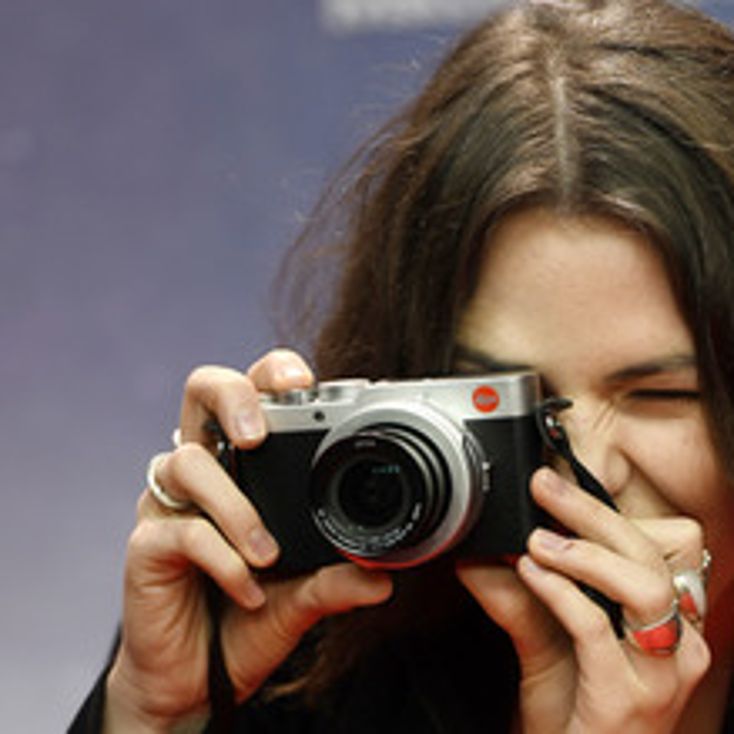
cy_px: 493
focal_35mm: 349
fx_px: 8372
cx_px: 675
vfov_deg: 5.0
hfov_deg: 5.0
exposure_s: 1/500
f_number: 3.5
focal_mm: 200
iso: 640
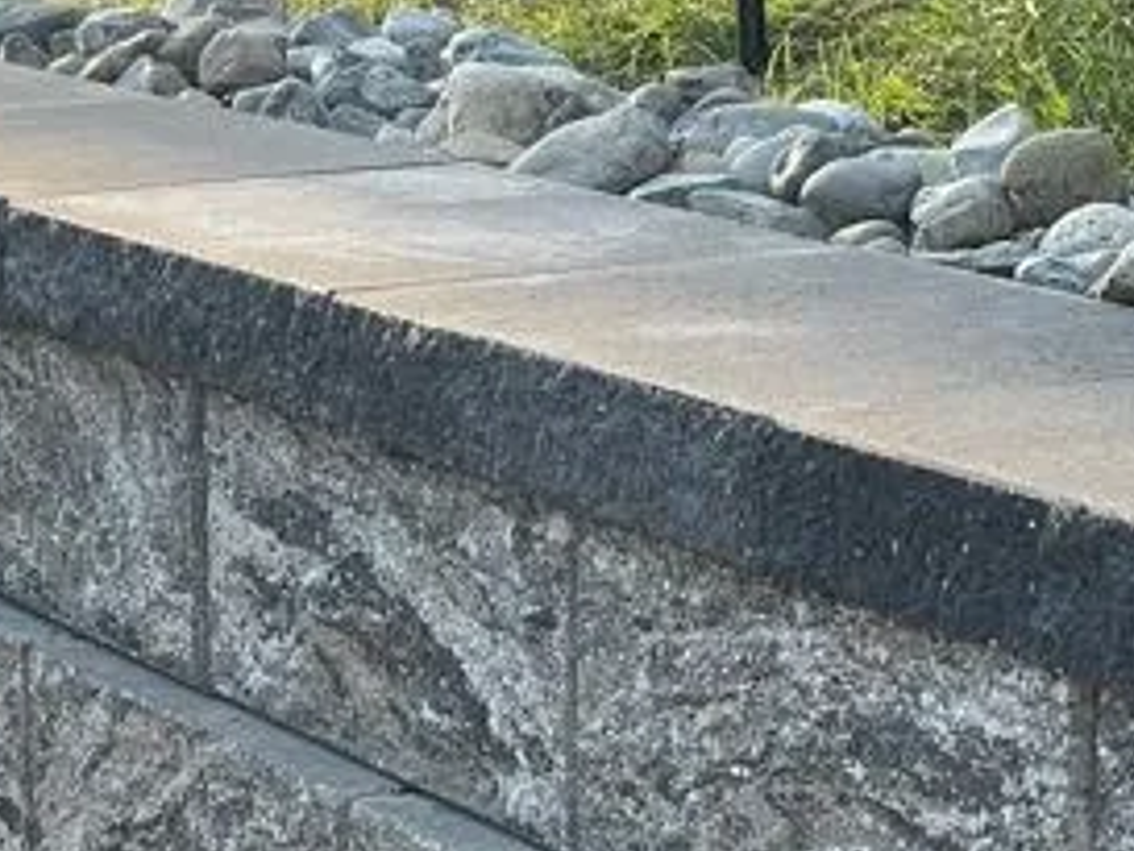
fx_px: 5211
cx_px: 12
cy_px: 899
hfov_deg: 12.3
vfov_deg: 9.3
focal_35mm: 159
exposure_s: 1/157
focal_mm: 6
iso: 25
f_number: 2
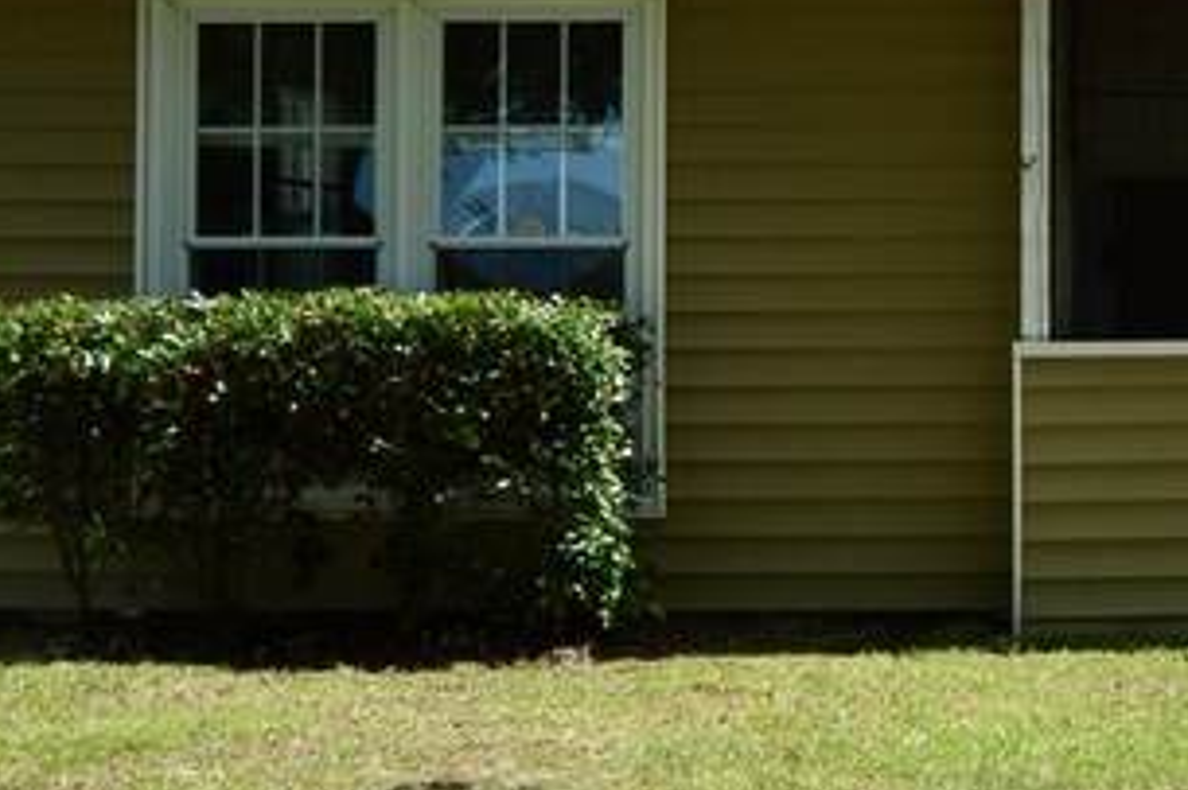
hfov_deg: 21.5
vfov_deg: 15.5
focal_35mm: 88
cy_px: 232
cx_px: 1414
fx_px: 2902
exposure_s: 1/320
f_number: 8
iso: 100
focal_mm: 14
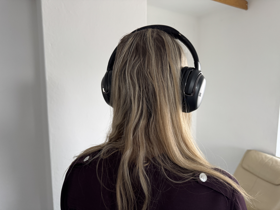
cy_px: 105
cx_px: 140
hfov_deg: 71.6
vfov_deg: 56.8
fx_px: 194
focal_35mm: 24
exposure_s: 1/75
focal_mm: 6.76
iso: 200
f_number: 1.78
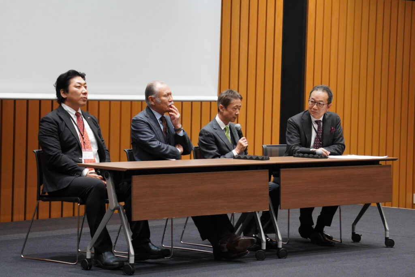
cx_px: 208
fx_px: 1366
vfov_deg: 11.6
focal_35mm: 118
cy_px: 138
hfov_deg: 17.3
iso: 2500
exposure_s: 1/160
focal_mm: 79
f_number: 4.5
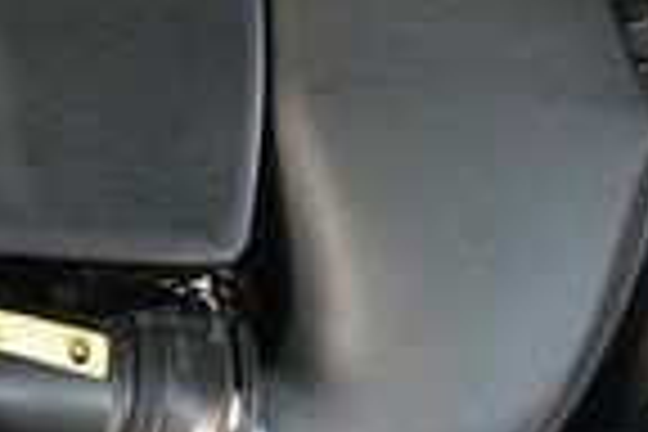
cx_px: -297
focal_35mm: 133
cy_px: -27
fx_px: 2394
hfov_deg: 14.5
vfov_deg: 10.2
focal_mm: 20
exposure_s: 1/60
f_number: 3.5
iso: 4500
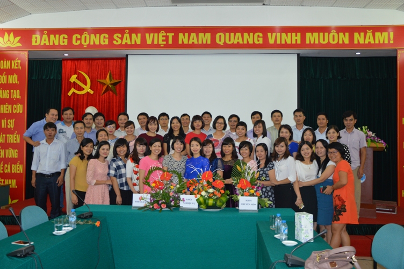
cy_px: 134
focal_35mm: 33
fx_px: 370
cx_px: 202
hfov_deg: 57.3
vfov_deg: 39.9
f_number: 3.8
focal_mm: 22
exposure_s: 1/60
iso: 640
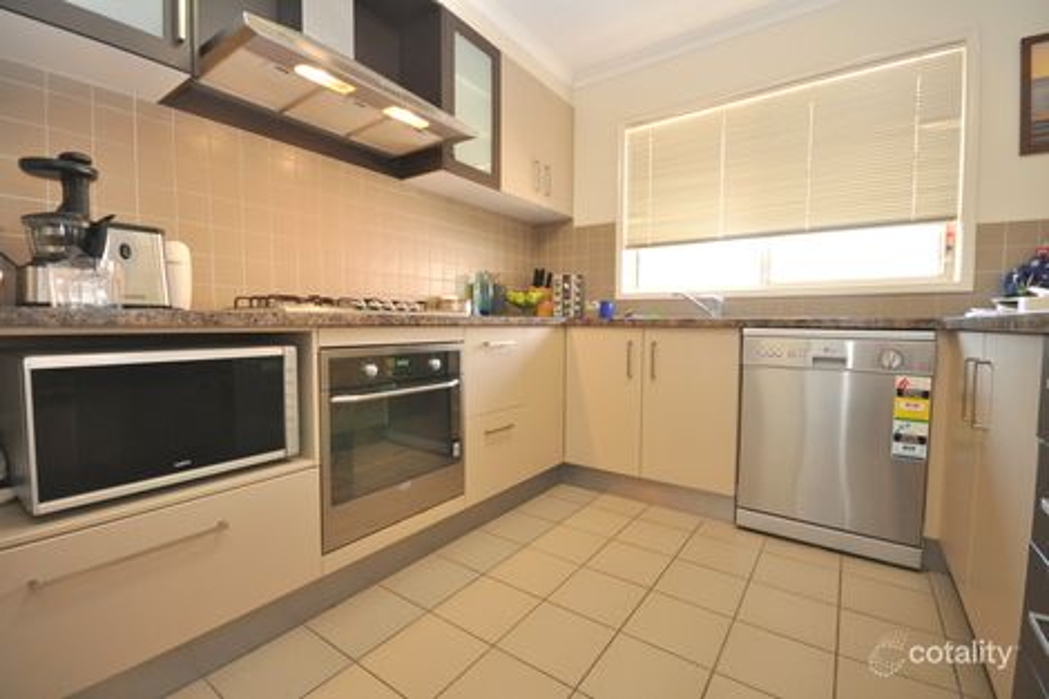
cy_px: 350
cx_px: 524
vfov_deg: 77.3
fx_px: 437
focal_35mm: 15
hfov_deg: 100.4
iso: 800
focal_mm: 10
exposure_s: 1/60
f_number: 4
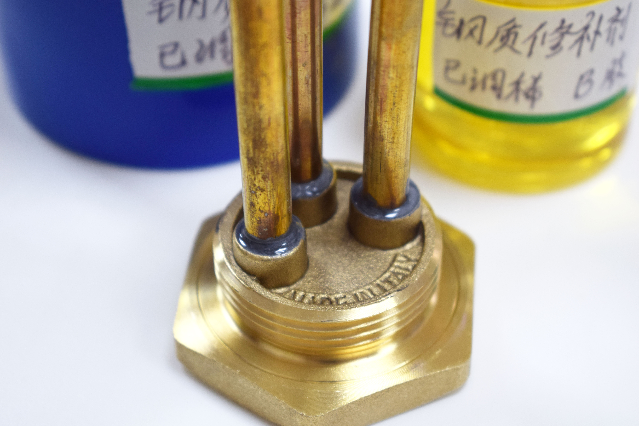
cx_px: 320
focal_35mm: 82
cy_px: 213
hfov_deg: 24.6
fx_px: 1464
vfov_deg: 16.6
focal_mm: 55
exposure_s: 1/30
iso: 400
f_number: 5.6
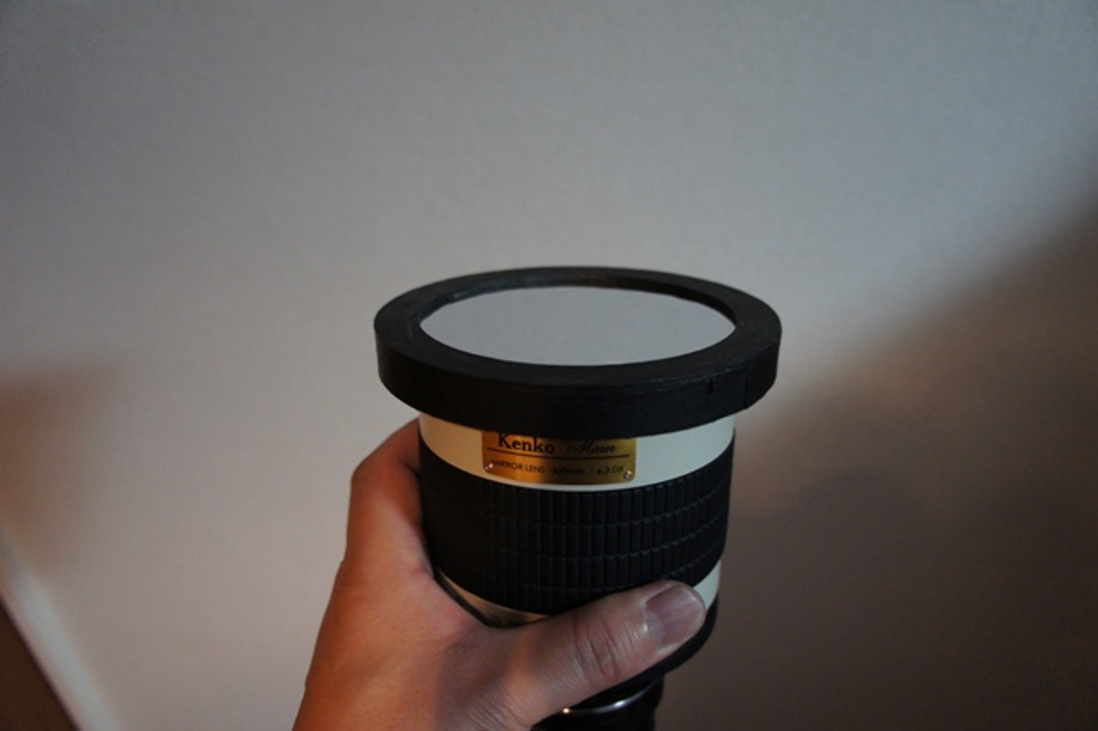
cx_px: 549
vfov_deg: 47.9
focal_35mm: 27
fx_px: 823
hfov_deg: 67.4
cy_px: 366
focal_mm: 18
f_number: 3.5
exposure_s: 1/60
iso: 1600
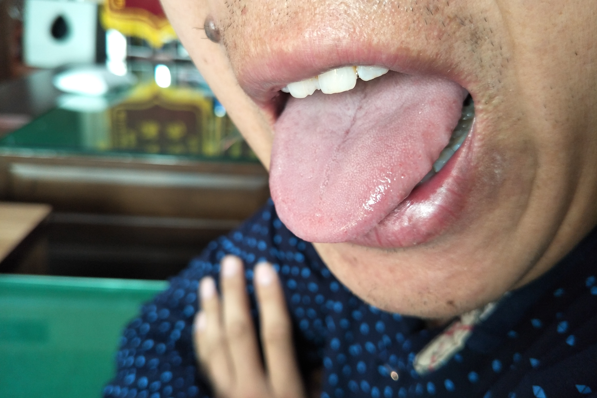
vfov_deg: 51.2
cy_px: 177
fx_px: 415
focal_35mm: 25
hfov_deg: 71.5
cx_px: 299
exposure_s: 1/33
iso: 168
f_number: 1.7
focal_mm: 4.1
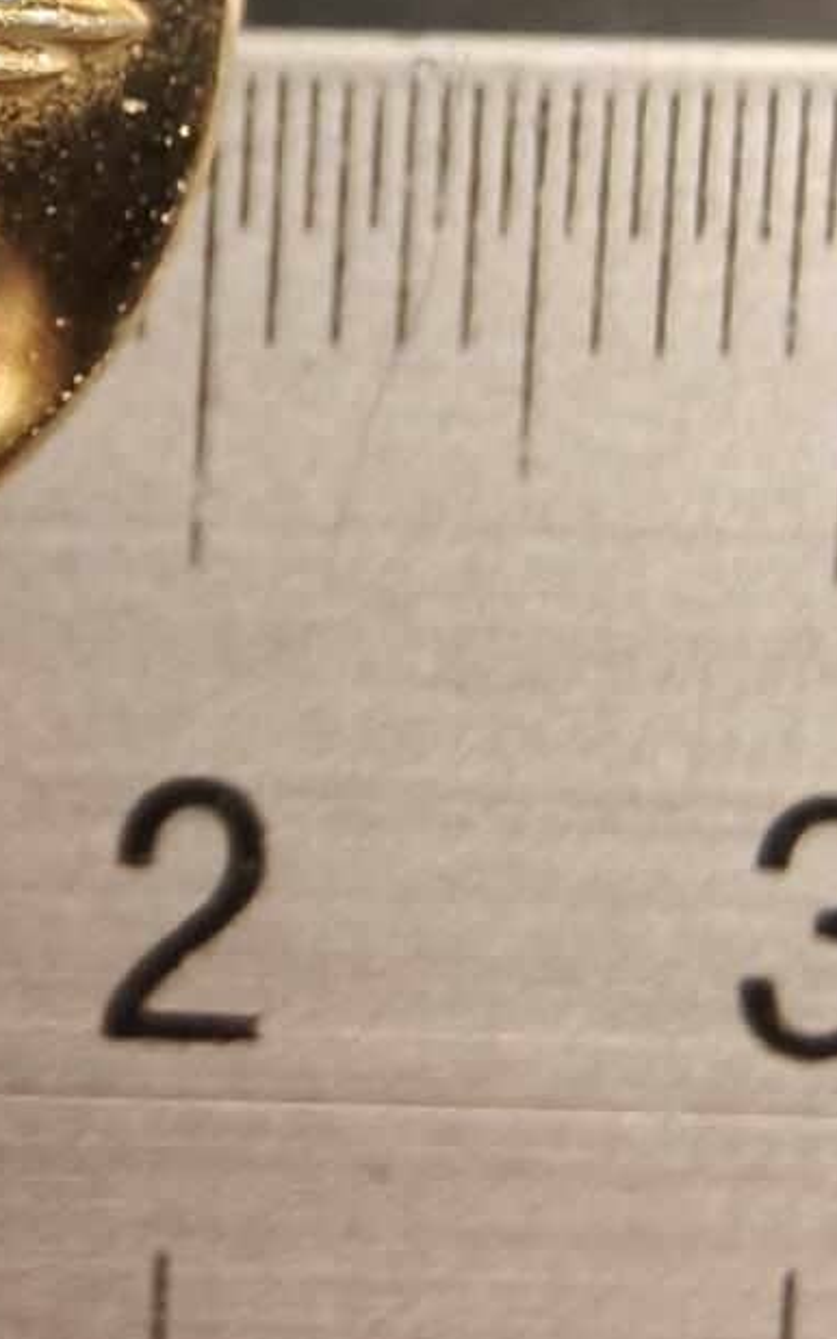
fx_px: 2593
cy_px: 236
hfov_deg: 16.5
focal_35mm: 71
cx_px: -475
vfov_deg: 28.3
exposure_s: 1/50
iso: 200
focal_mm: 2.32
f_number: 2
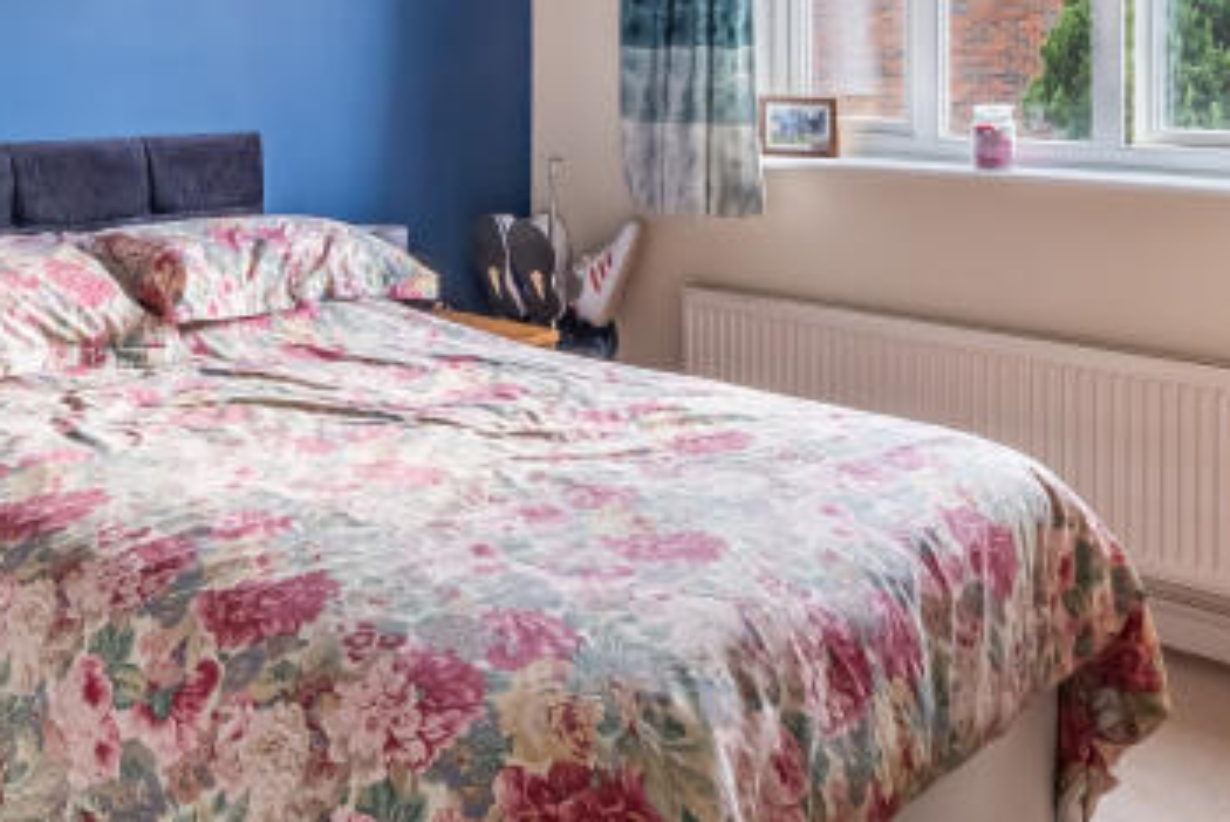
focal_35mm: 38
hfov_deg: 49.7
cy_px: 121
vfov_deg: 33.7
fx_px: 1299
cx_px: 404
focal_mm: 8.9
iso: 320
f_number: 8
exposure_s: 1/25
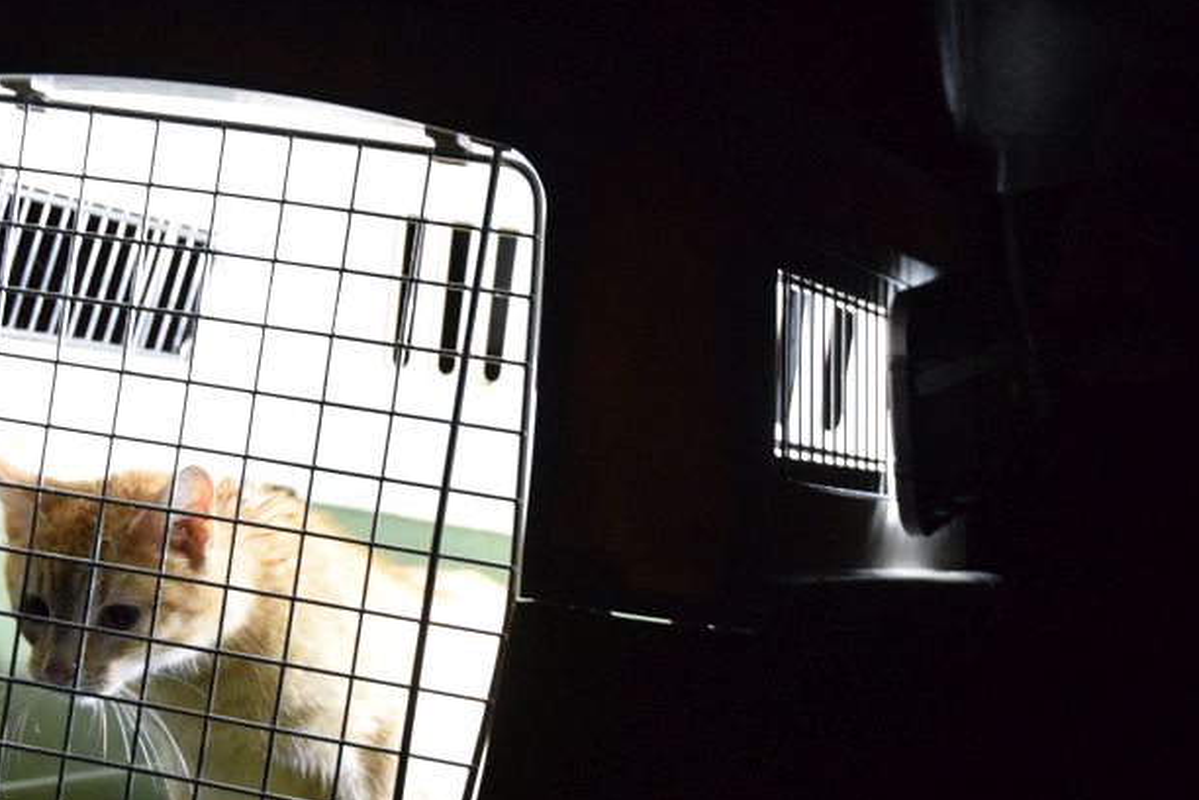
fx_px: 3264
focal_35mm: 98
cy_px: 491
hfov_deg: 20.8
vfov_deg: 14.0
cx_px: 441
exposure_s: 1/125
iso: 6400
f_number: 5.6
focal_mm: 40
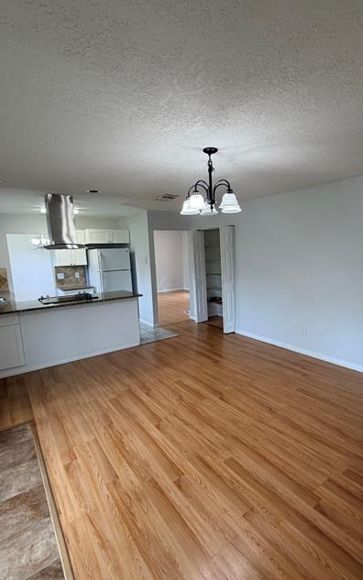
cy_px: 298
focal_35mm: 18
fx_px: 285
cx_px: 204
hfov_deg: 64.8
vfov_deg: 91.1
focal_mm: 2.22
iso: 200
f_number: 2.2
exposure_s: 1/60
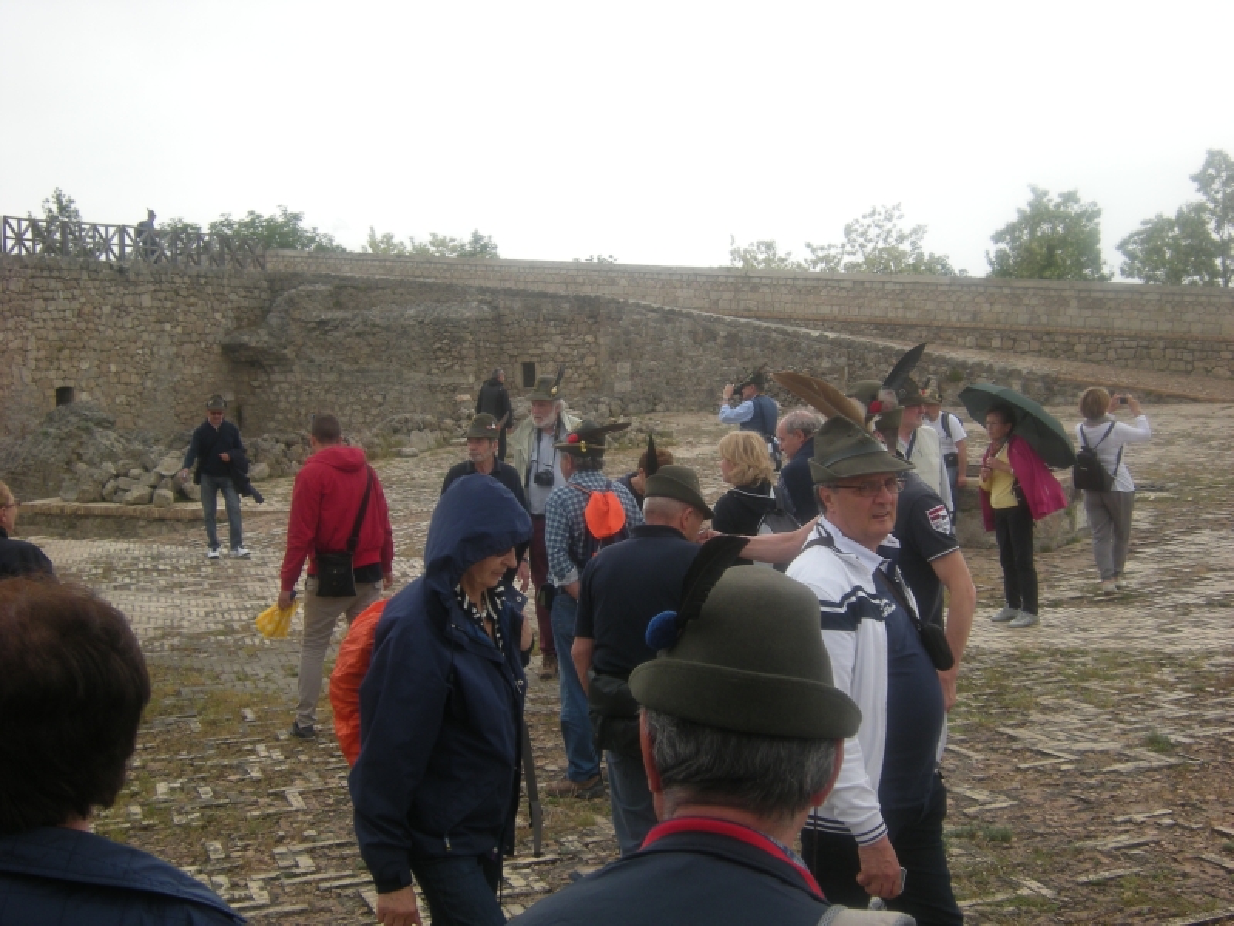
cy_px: 463
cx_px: 617
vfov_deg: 32.2
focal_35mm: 45
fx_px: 1604
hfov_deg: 42.1
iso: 64
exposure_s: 1/216
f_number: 3.5
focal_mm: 7.5
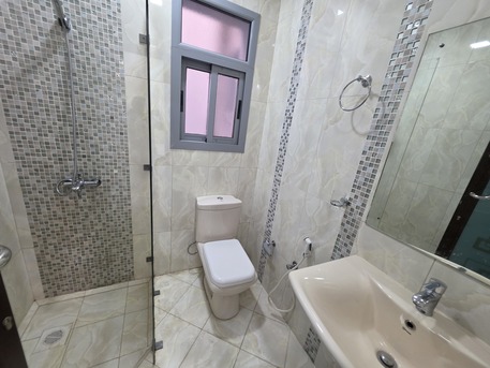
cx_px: 245
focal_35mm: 13
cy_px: 184
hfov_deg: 106.2
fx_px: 184
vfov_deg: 89.9
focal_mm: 2.2
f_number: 1.9
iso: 250
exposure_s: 1/50
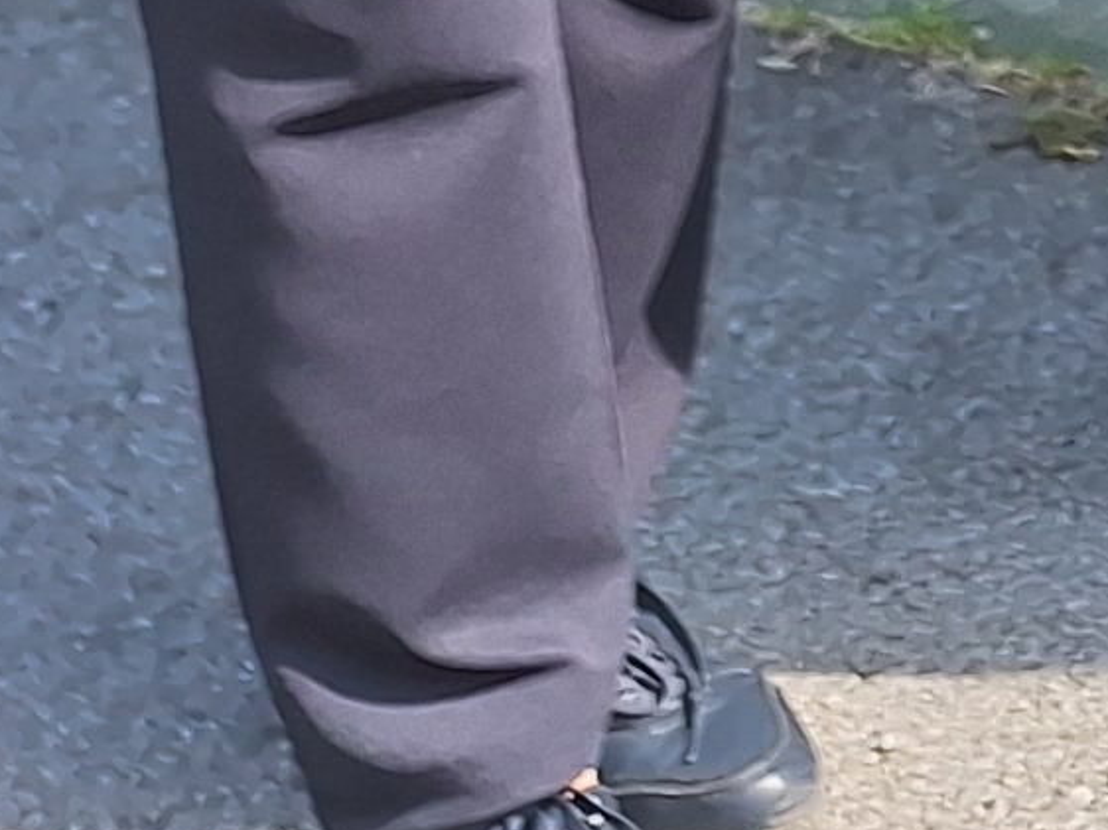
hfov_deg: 9.2
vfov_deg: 7.3
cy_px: -2056
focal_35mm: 167
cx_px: 3409
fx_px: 5343
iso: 40
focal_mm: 5.54
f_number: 1.8
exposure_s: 1/1054
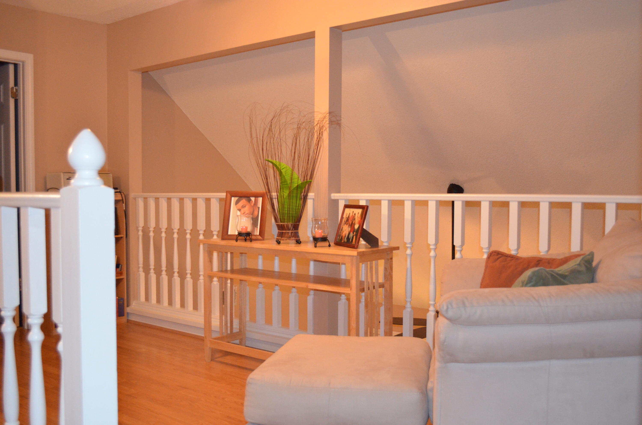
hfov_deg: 53.2
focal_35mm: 36
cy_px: 212
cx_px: 321
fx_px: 641
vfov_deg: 36.7
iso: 3200
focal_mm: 24
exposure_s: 1/60
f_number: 4
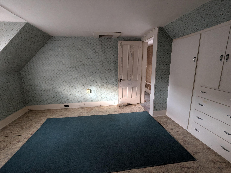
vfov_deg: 78.1
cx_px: 116
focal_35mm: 16
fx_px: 107
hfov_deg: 94.5
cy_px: 86
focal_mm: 2.22
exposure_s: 1/27.3
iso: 442
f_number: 2.2
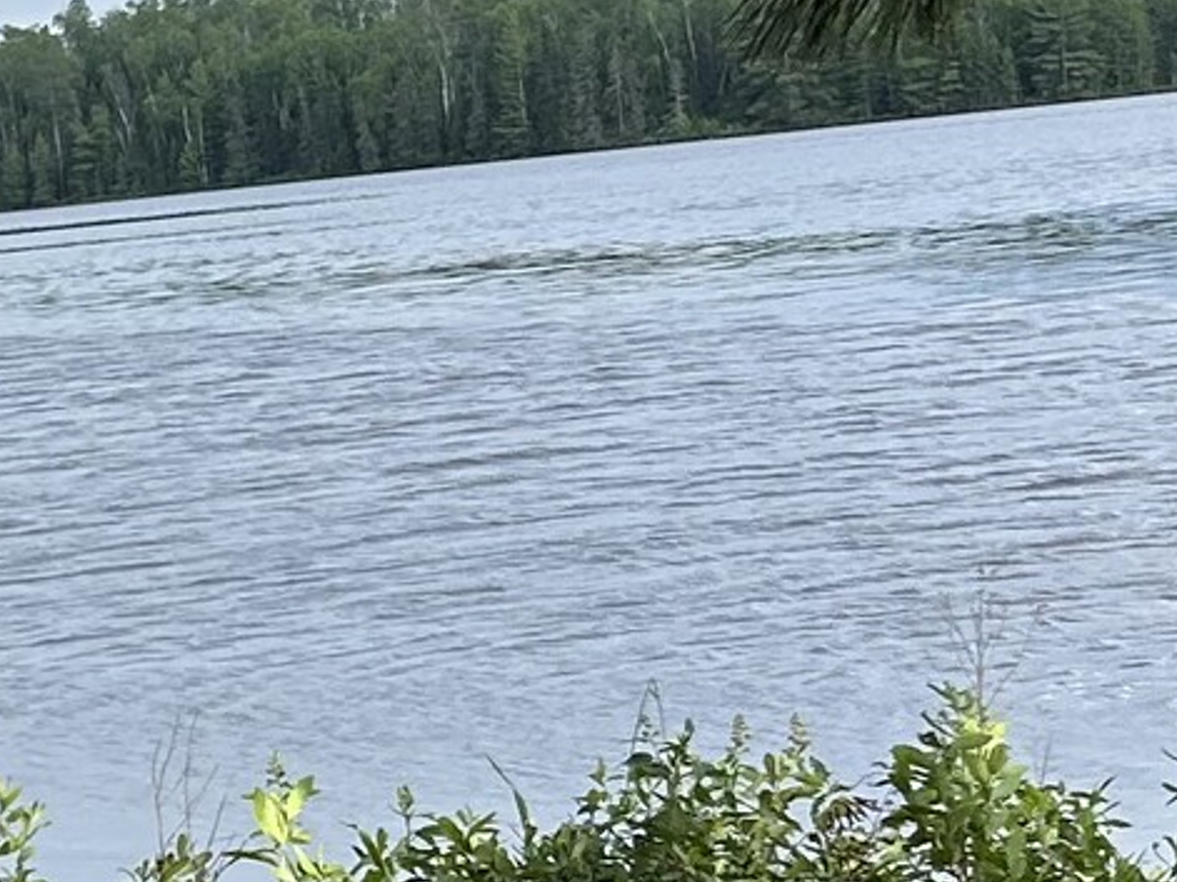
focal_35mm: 138
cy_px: 693
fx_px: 4691
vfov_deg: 10.7
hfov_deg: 13.2
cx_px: -750
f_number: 1.5
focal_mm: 5.7
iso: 50
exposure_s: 1/1575
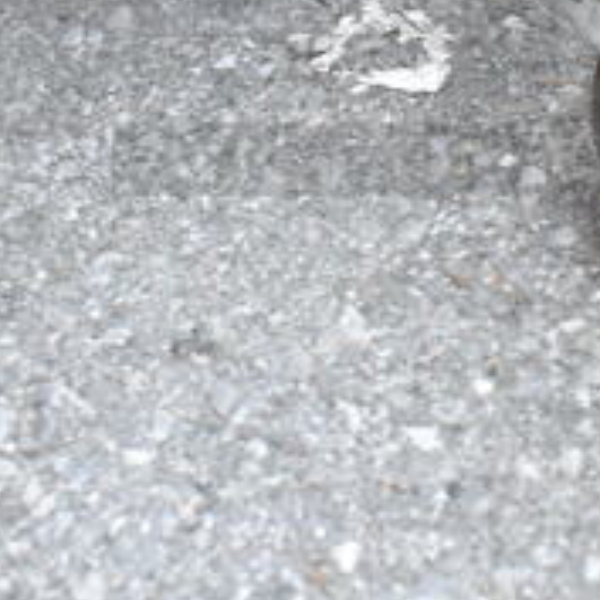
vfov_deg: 21.3
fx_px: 1549
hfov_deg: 21.6
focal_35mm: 79
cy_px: 17
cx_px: 492
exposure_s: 1/160
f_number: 5.6
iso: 6400
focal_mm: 18
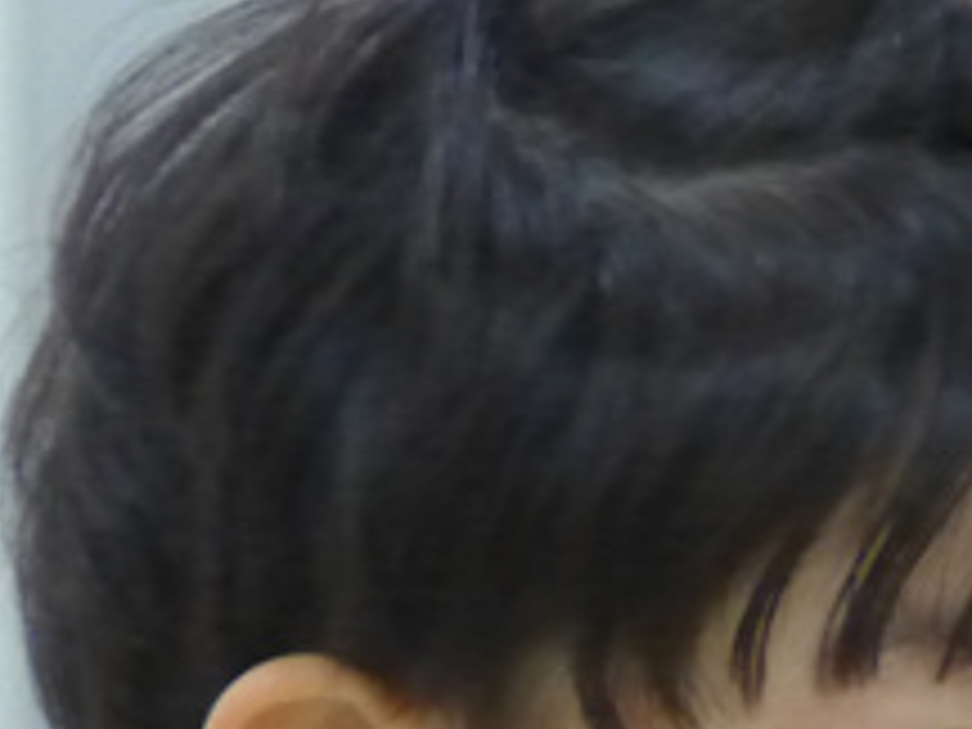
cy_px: 702
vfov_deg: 5.6
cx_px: 864
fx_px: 7497
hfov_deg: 7.4
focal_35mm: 267
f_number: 2.3
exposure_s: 1/400
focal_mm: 17.7
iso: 1600
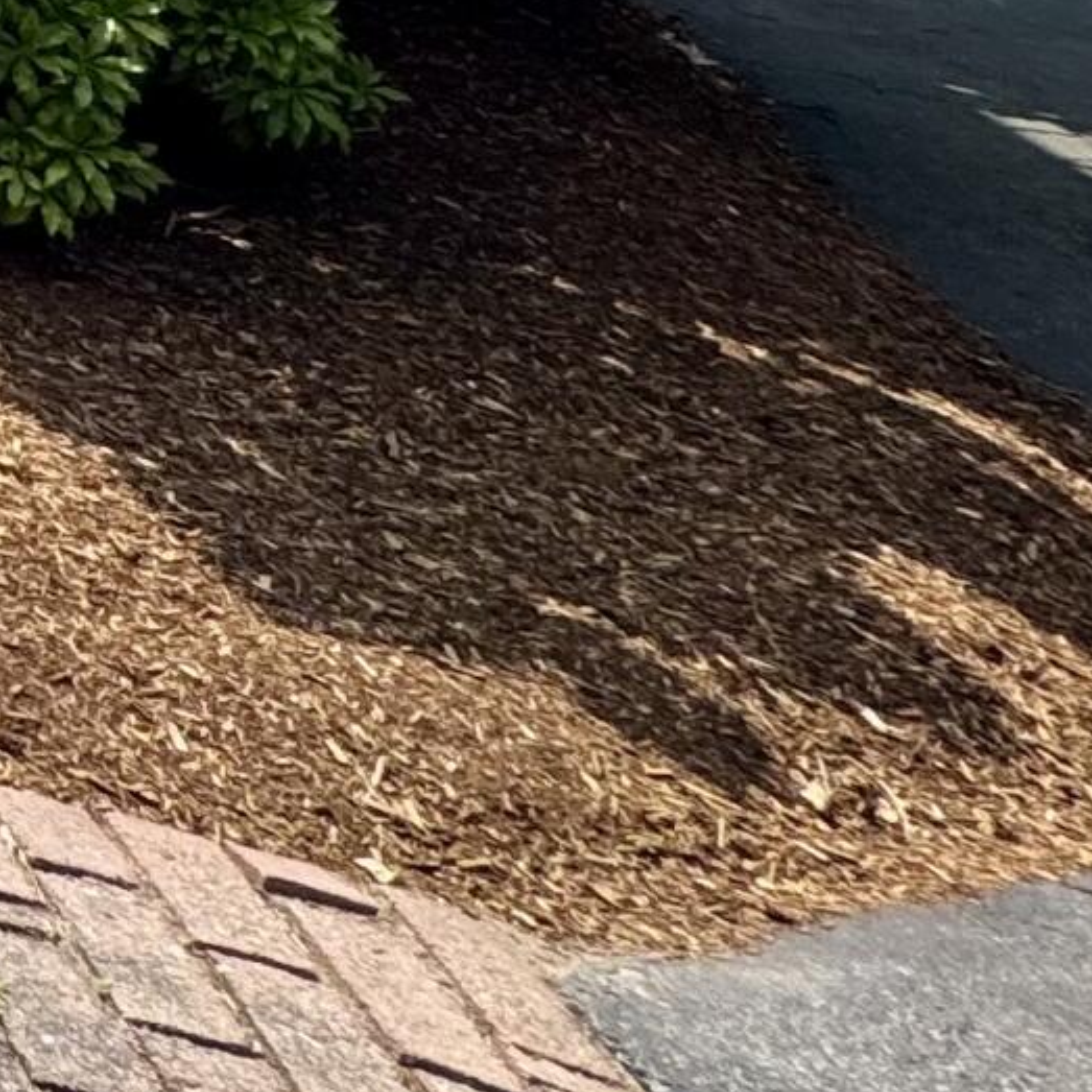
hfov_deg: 12.7
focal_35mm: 71
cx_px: -1936
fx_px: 2534
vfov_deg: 20.0
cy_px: -670
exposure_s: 1/620
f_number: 2.2
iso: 40
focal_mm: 2.22
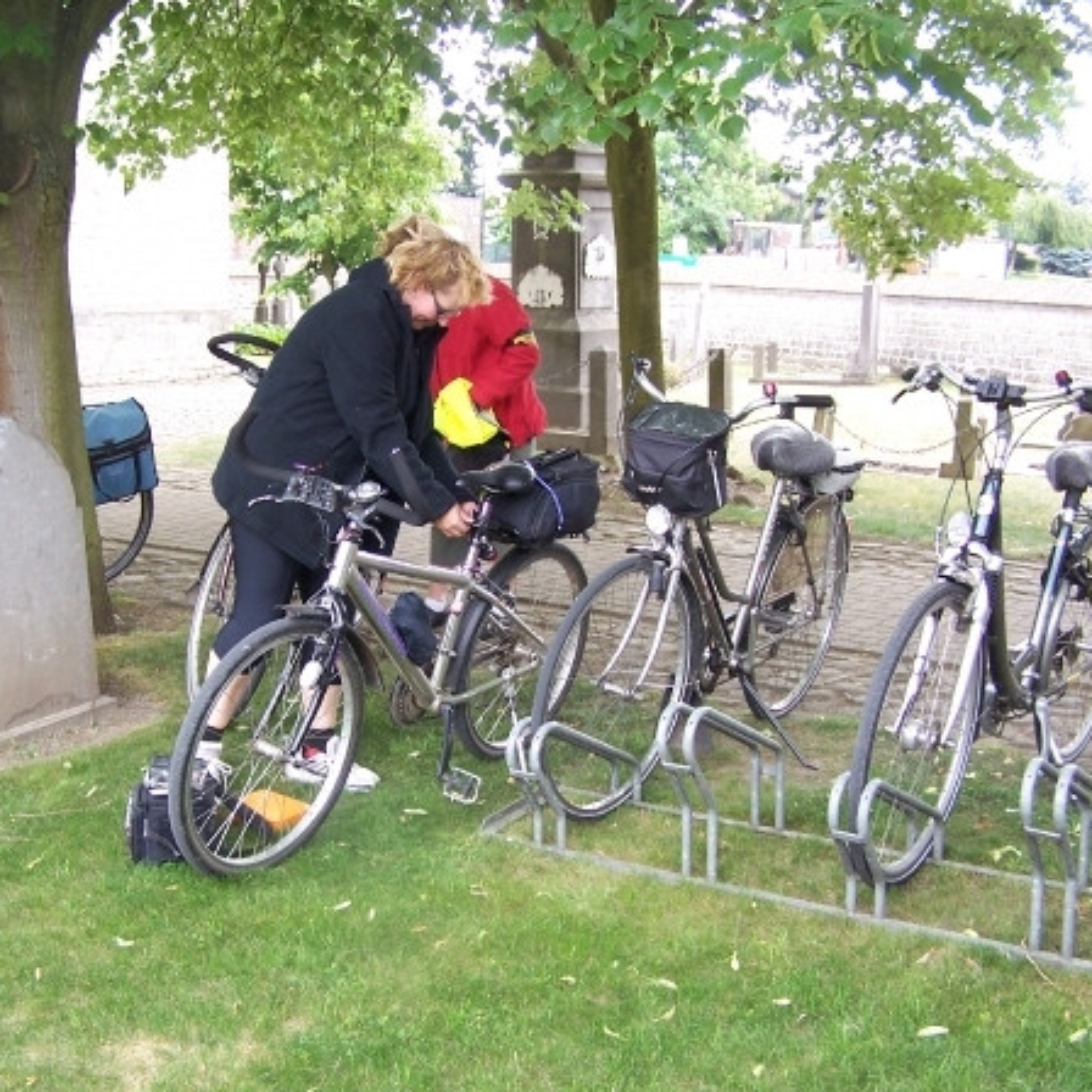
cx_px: 444
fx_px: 1606
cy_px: 546
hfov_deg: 37.4
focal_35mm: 45
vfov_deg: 37.6
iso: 80
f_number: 2.8
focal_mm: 6.3
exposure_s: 1/60
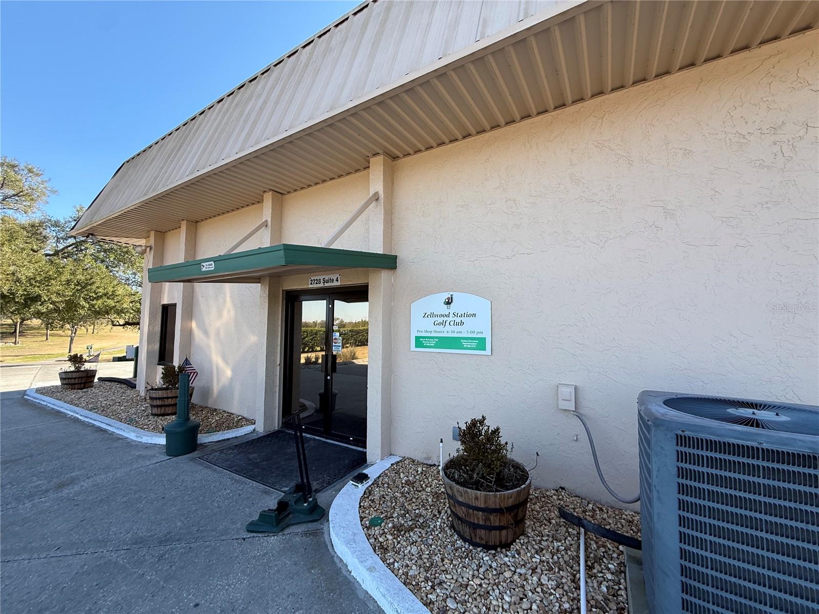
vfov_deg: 85.7
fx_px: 331
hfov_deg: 102.1
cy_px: 307
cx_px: 410
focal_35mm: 14
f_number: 2.2
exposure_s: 1/442
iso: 50
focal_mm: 2.22
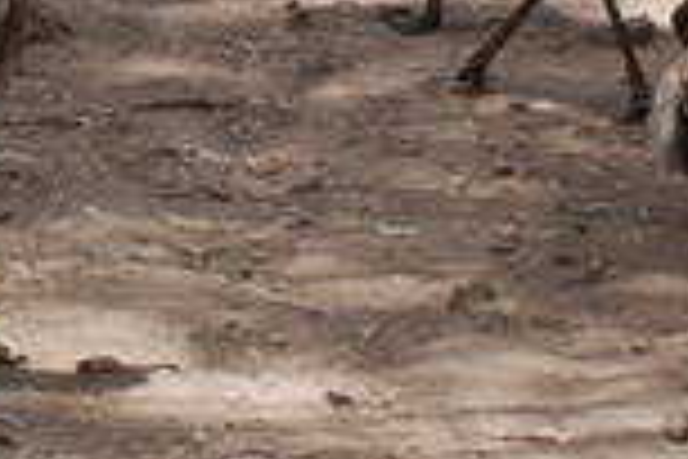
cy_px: 20
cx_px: -427
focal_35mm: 282
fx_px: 5389
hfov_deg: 7.2
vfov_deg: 4.9
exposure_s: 1/160
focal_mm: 28
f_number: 6.3
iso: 100
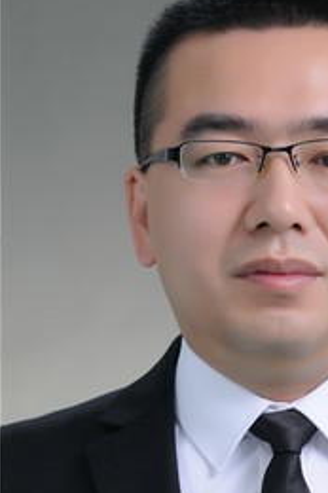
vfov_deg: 9.3
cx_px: 282
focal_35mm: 221
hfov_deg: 6.2
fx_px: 3022
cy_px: 325
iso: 160
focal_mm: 85
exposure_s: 1/125
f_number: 5.6
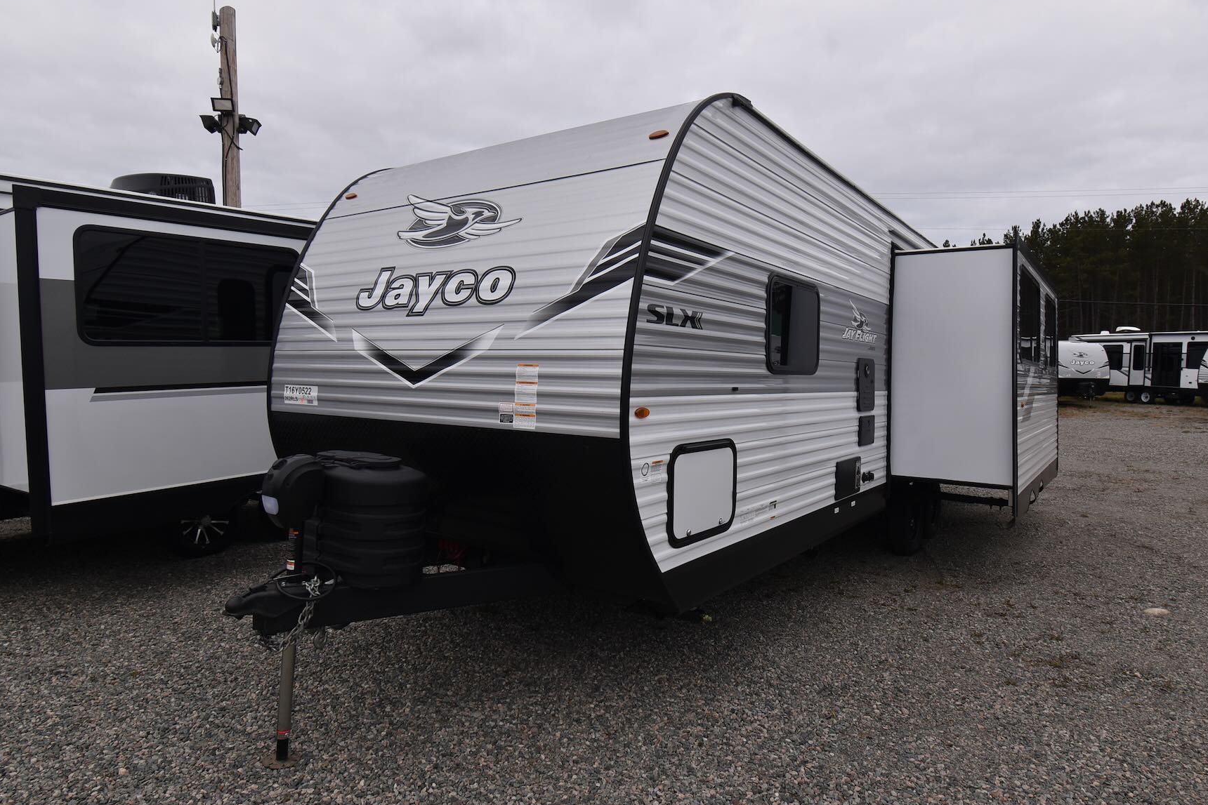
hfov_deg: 78.6
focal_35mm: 22
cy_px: 389
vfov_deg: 57.2
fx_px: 738
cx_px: 619
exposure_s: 1/250
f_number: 8
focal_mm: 14
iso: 250
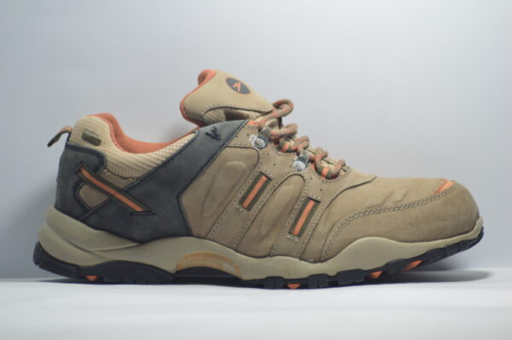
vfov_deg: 6.8
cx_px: 256
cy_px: 170
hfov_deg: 10.2
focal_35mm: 202
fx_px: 2878
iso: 720
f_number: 4.2
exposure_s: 1/125
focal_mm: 135
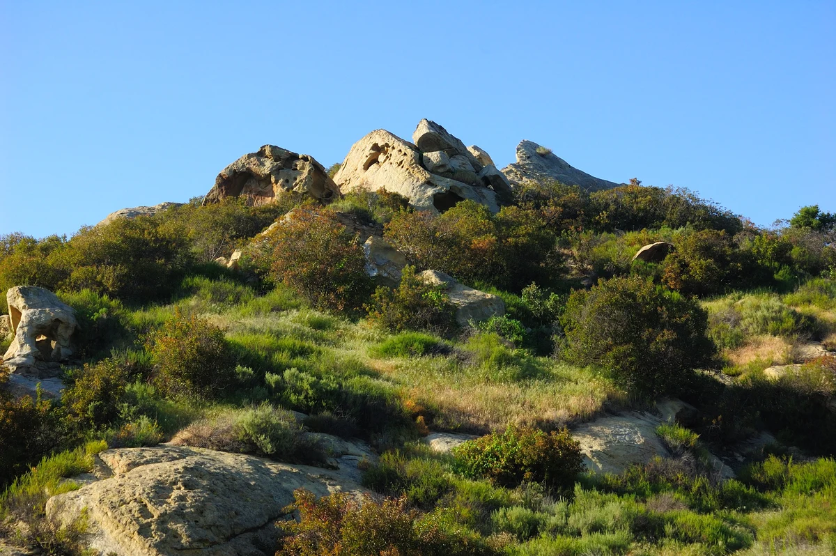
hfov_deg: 24.6
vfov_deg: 16.5
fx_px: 1914
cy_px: 278
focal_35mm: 82
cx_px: 418
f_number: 10
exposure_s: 1/320
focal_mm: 55
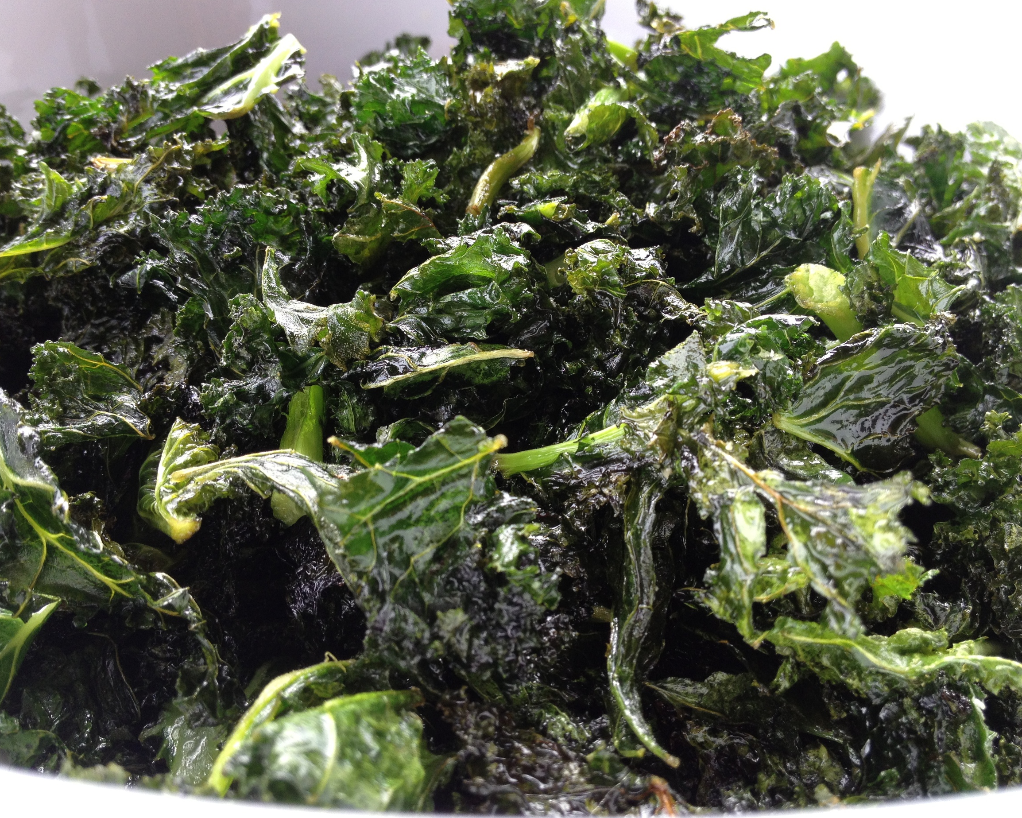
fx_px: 1119
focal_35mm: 37
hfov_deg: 49.1
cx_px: 519
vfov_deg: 40.1
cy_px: 413
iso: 64
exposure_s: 1/120
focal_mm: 4.28
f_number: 2.4
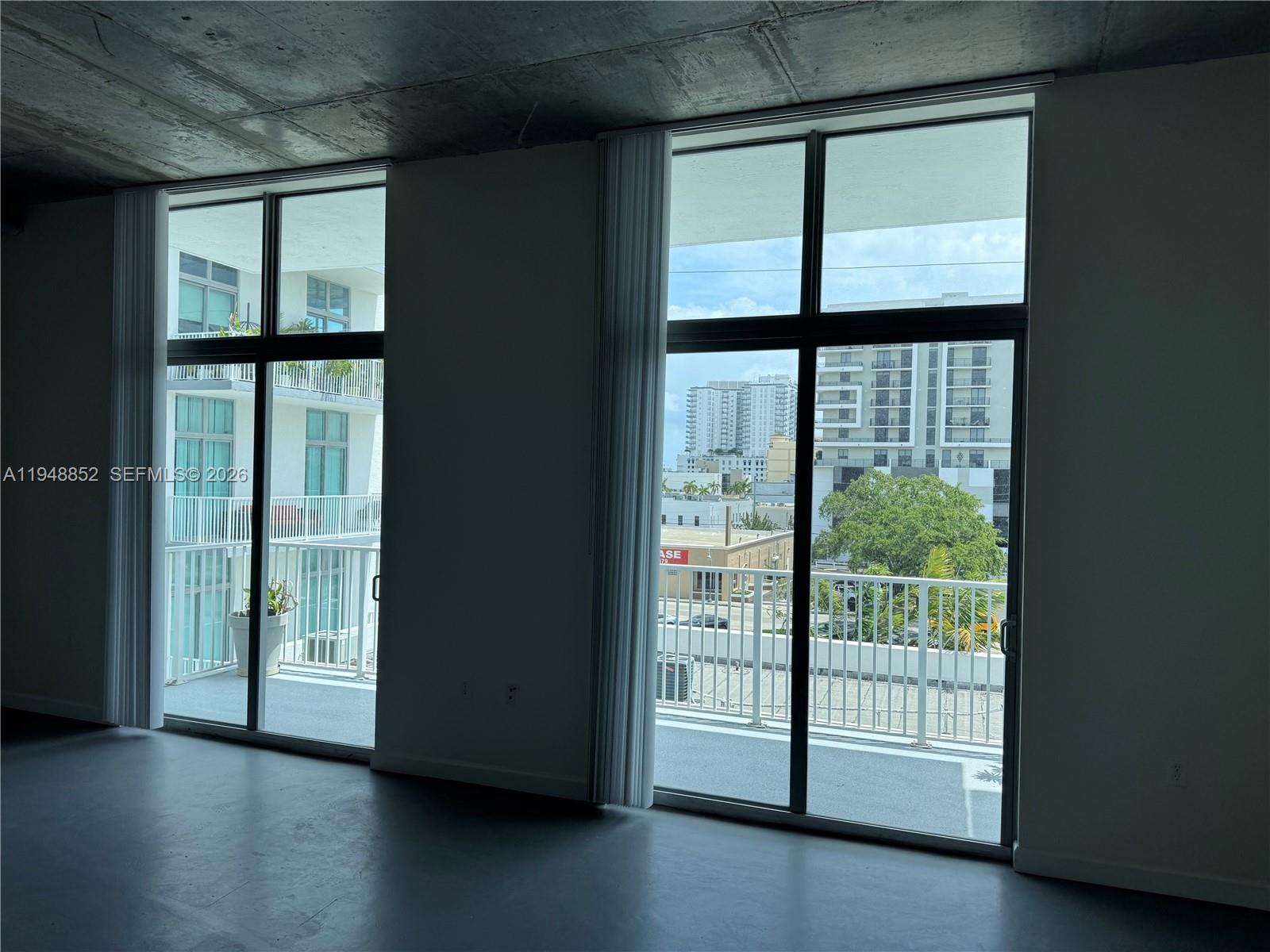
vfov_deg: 56.8
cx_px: 635
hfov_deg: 71.6
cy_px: 476
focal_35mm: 24
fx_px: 881
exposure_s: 1/2604
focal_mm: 6.76
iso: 80
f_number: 1.78
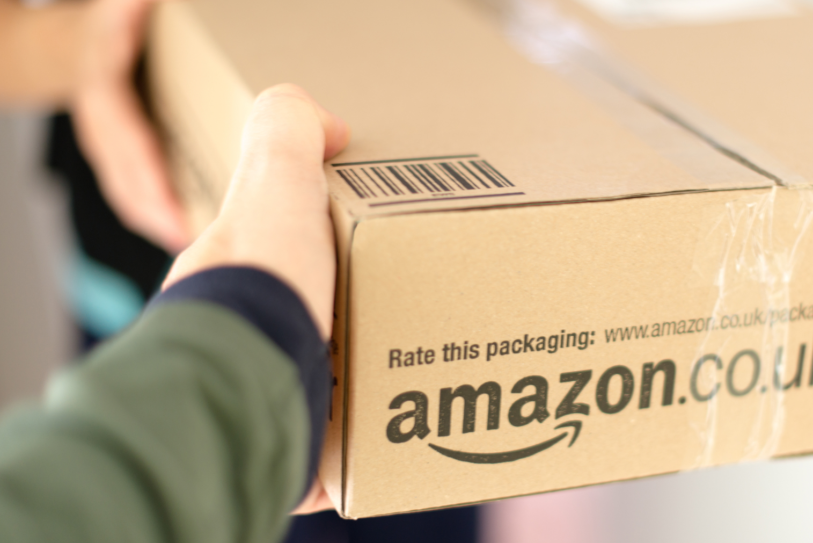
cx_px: 506
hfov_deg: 30.4
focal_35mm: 66
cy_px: 219
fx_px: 1491
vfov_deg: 20.6
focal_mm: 50
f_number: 1.4
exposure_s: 1/13
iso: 100
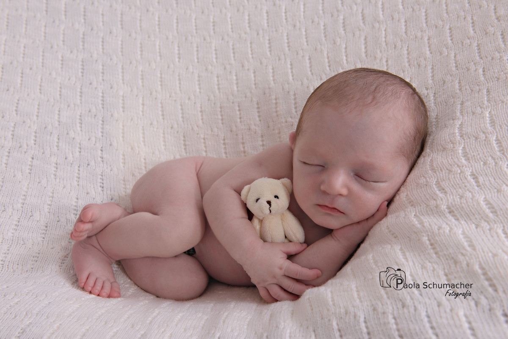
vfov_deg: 27.0
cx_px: 254
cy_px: 170
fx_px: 706
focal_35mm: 50
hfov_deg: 39.6
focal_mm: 50
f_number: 9
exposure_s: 1/160
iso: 100
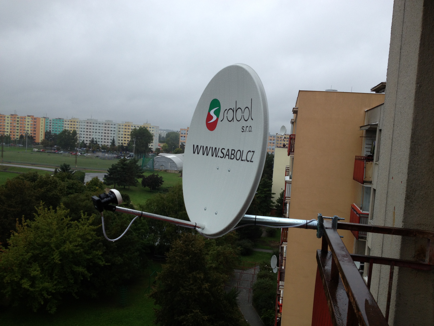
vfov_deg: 40.7
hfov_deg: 52.6
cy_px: 163
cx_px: 217
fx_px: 439
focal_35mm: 35
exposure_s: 1/439
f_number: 2.4
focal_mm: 4.28
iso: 50
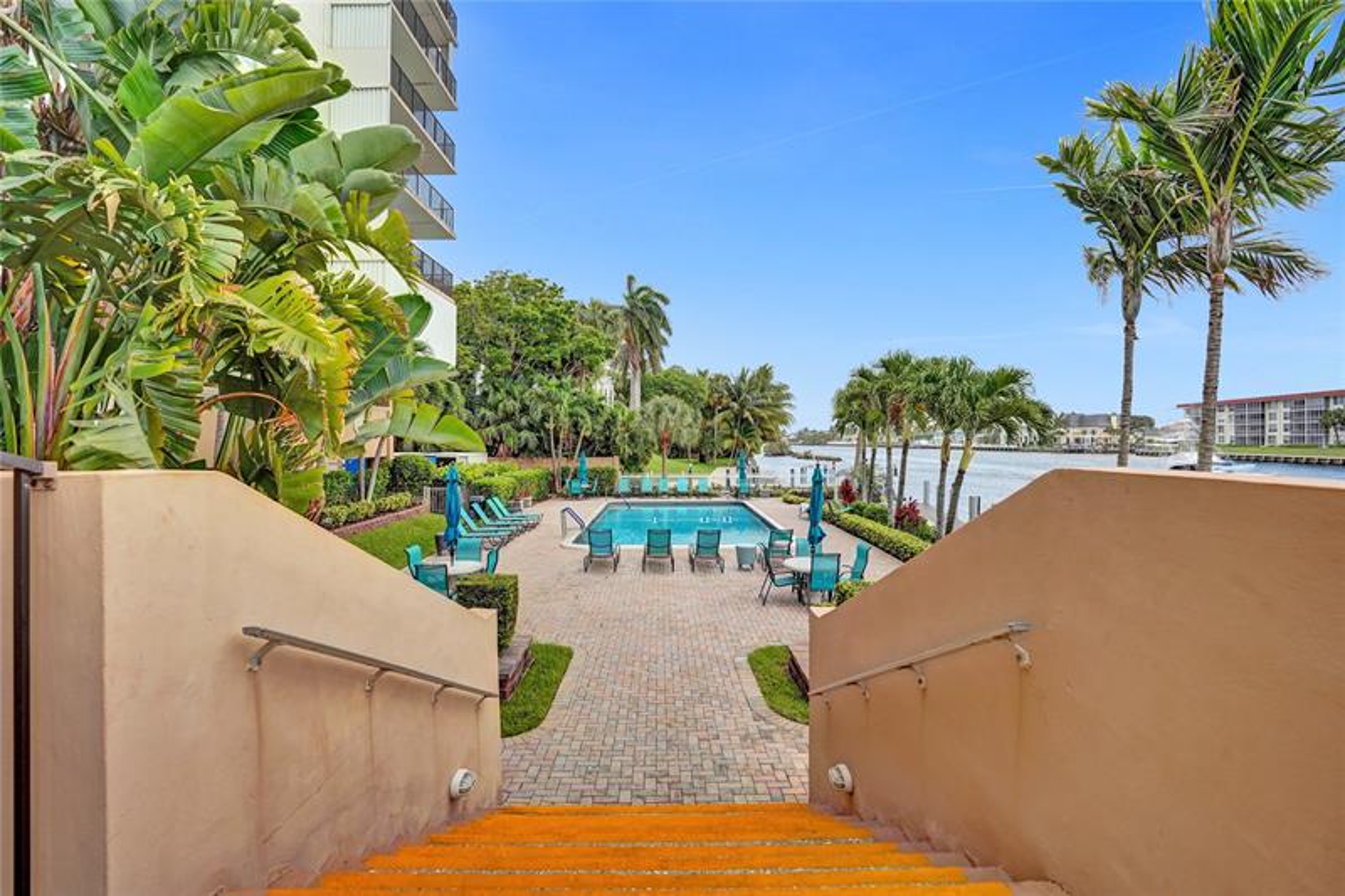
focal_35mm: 16
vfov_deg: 73.7
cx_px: 672
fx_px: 598
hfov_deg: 96.7
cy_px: 448
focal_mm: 16
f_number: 4
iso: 800
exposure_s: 1/8000
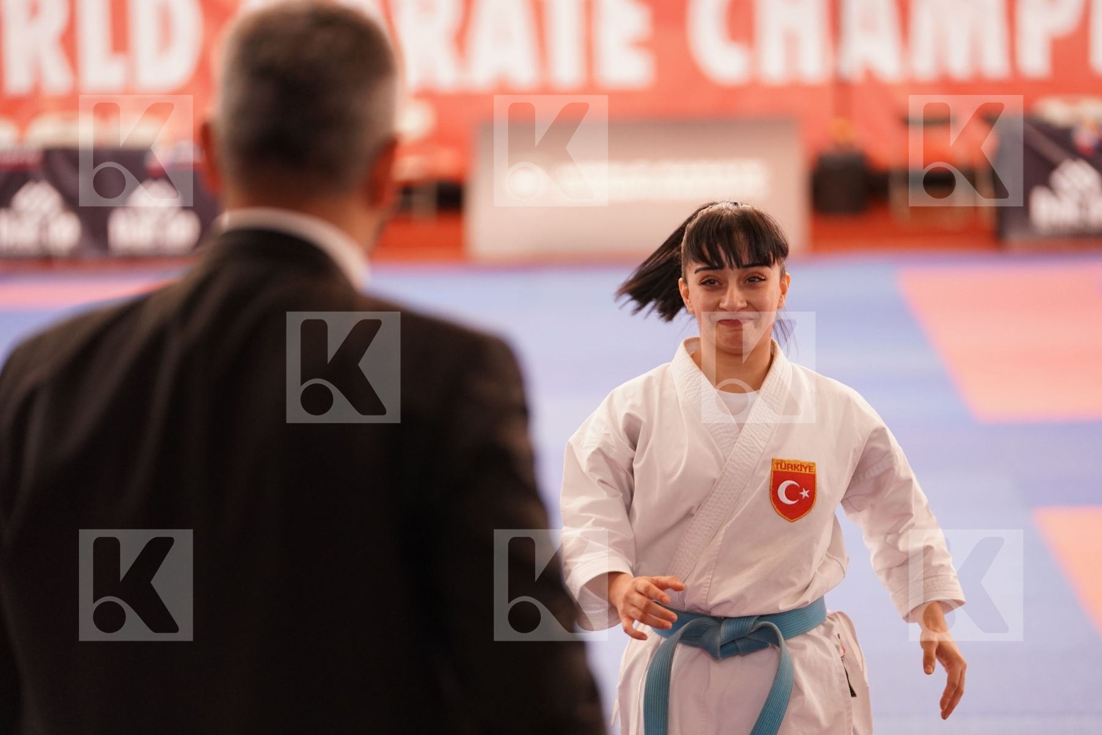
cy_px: 368
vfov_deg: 9.3
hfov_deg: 13.9
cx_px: 551
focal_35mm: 148
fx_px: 4530
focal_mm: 148
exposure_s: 1/500
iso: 2500
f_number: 2.8
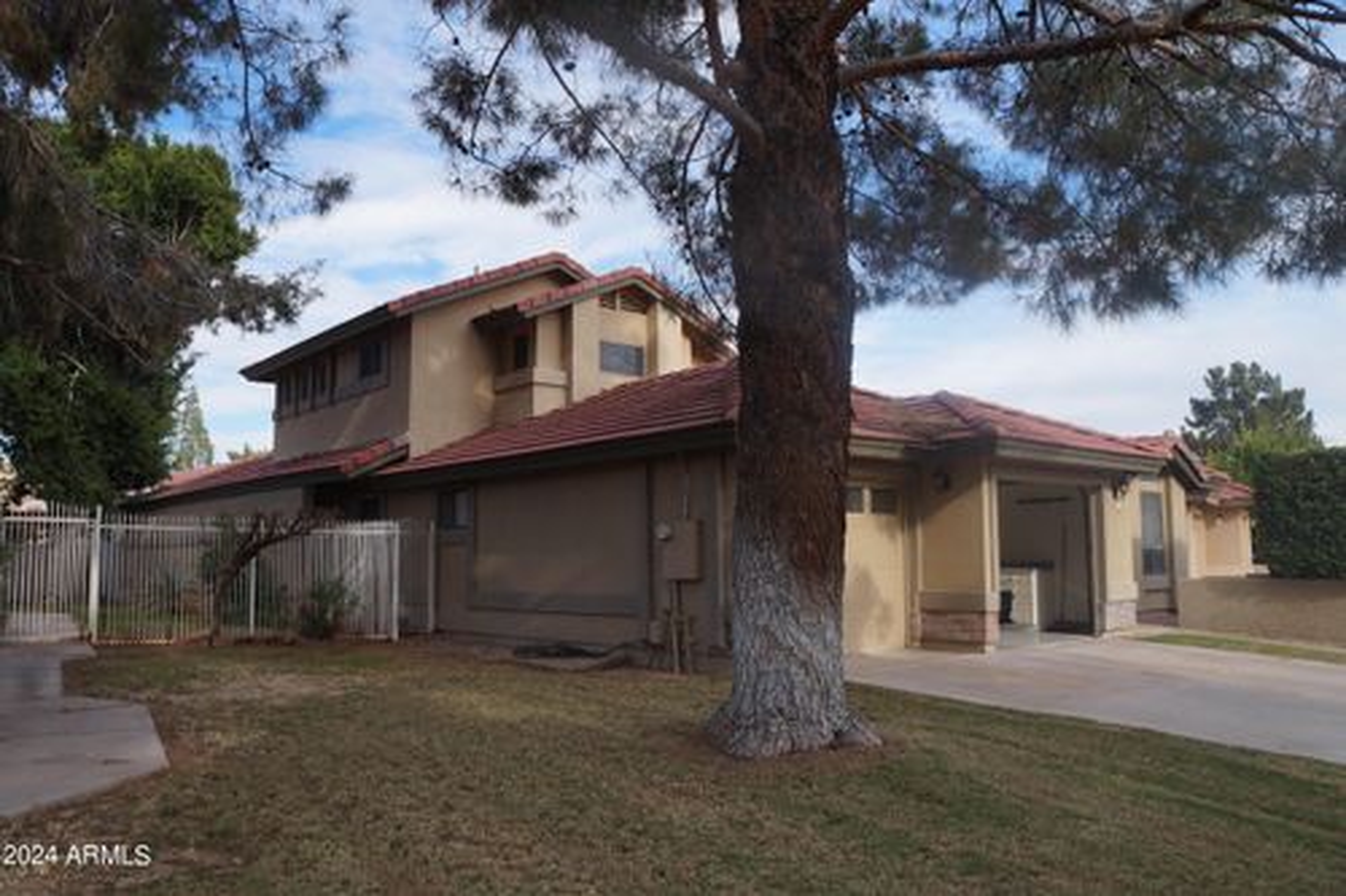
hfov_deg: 67.4
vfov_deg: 47.9
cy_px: 448
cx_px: 673
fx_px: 1009
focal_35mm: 27
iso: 100
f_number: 7.1
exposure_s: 1/160
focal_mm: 18
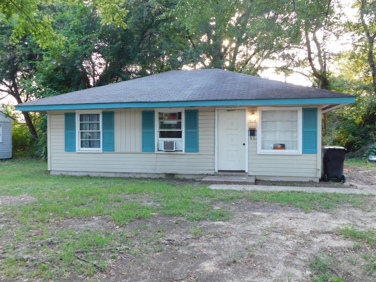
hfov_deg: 60.0
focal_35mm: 30
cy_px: 141
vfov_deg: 46.8
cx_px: 188
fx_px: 326
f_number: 3.2
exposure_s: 1/30
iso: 140
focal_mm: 5.3
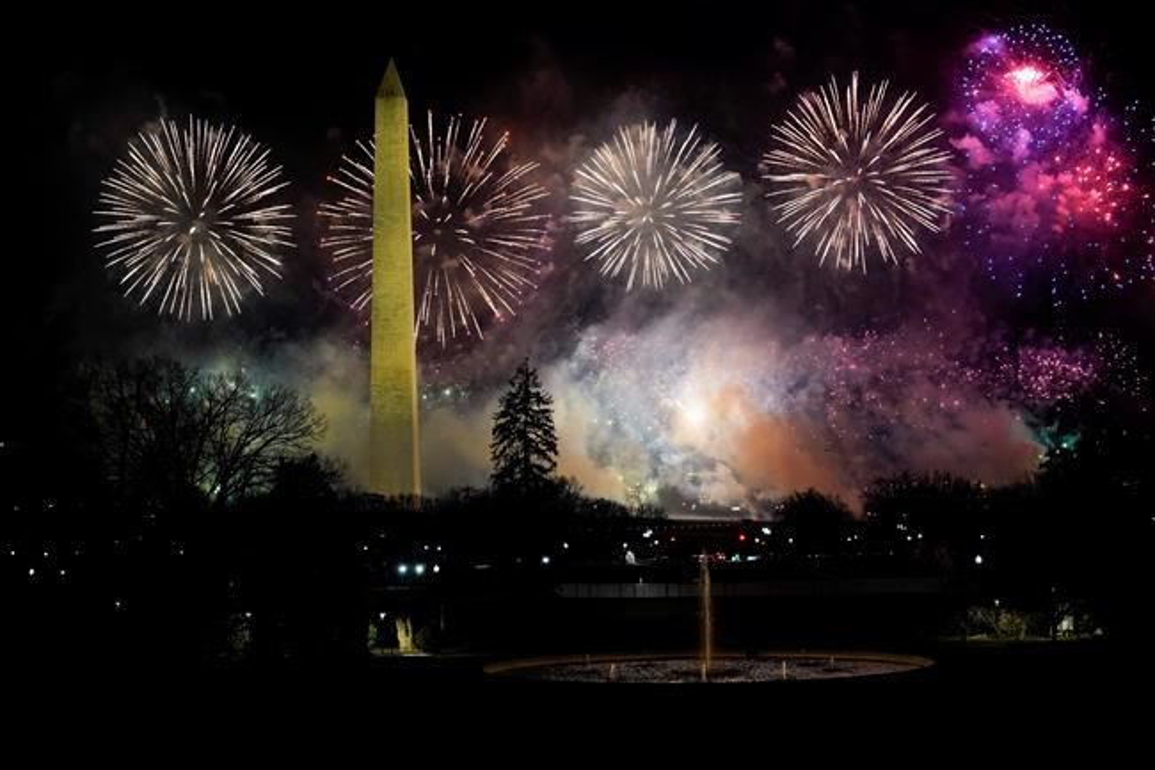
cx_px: 578
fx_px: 2245
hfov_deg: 28.9
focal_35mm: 70
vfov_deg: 19.4
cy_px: 385
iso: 3200
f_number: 2.8
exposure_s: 1/160
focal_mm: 70
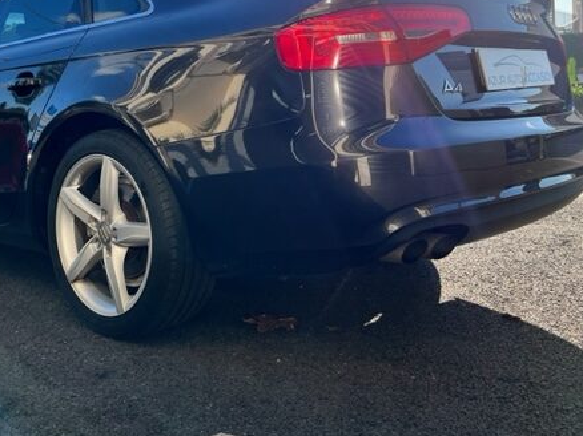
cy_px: 130
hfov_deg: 47.9
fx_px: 640
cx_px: 180
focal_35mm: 38
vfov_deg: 37.1
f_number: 1.5
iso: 50
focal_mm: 5.7
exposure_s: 1/2632
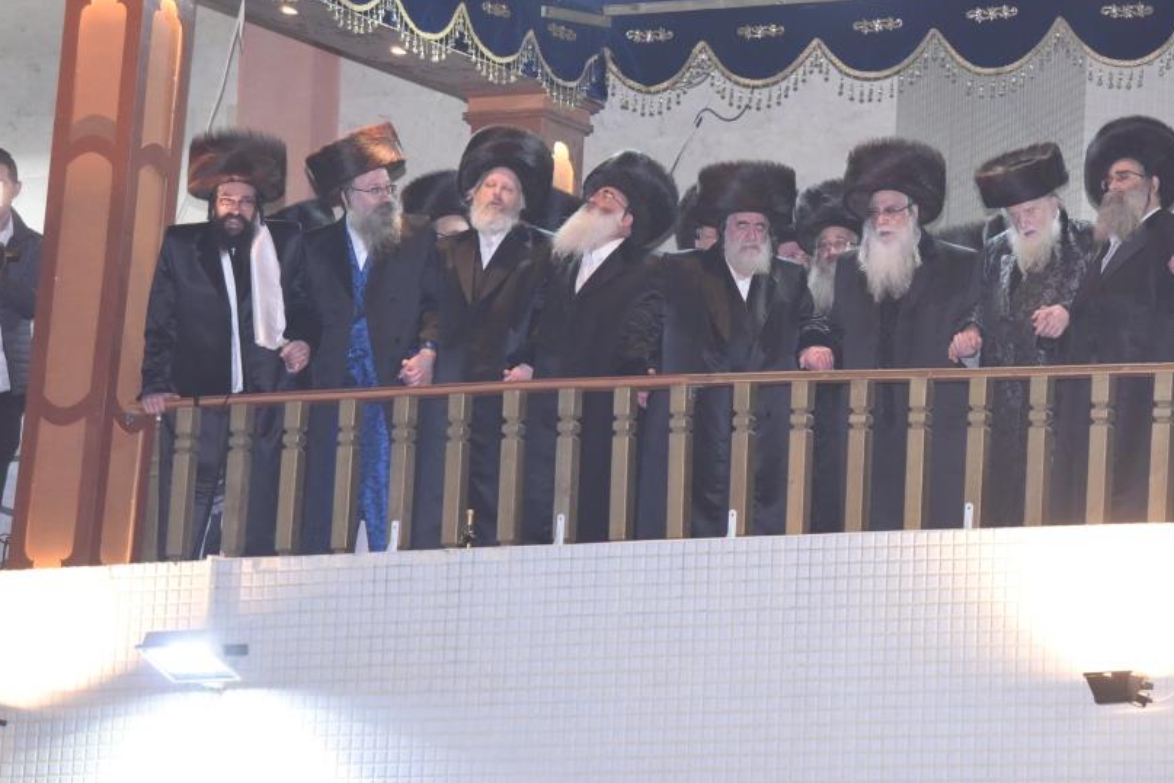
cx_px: 739
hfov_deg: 9.3
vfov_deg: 6.2
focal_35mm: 222
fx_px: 7239
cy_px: 296
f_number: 4
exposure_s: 1/100
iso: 4000
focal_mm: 175
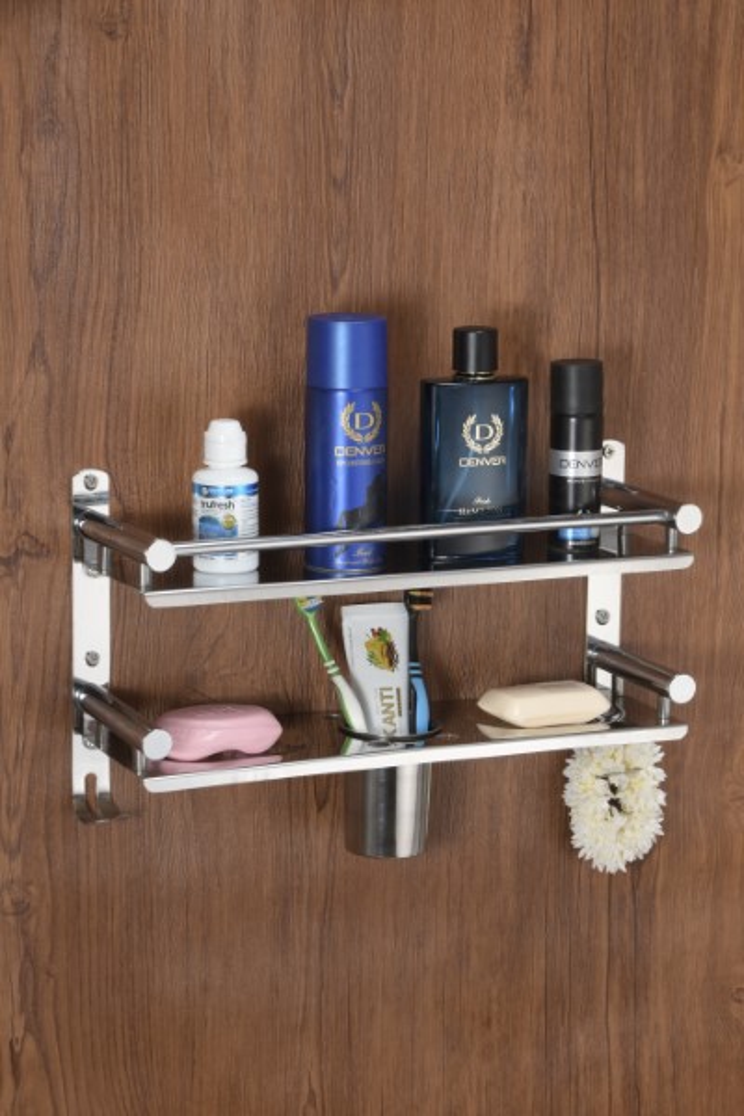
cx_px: 372
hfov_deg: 10.2
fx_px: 4185
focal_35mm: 135
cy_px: 558
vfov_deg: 15.2
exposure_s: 1/25
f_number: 13
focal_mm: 90
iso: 160
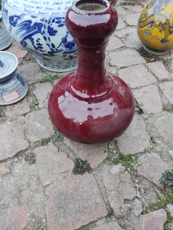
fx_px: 167
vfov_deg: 69.4
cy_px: 115
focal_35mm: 25
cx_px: 86
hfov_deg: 54.9
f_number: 1.79
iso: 223
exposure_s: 1/50
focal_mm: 4.71
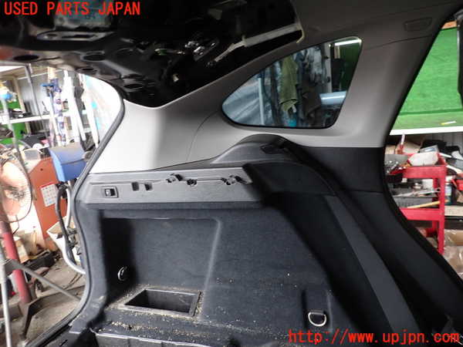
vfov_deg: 54.9
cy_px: 174
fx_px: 334
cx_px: 232
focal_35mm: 25
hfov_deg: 69.4
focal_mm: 4.5
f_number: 2
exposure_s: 1/50
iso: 200
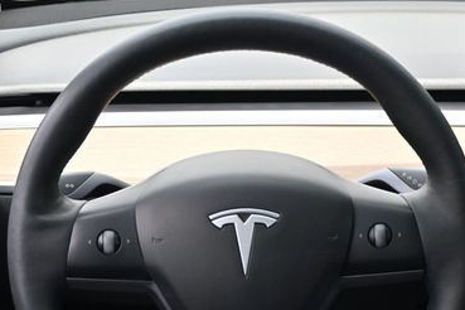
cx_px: 227
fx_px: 1024
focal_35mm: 79
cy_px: 236
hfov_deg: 25.6
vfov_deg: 17.1
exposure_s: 1/250
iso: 360
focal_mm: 30.5
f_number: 4.8
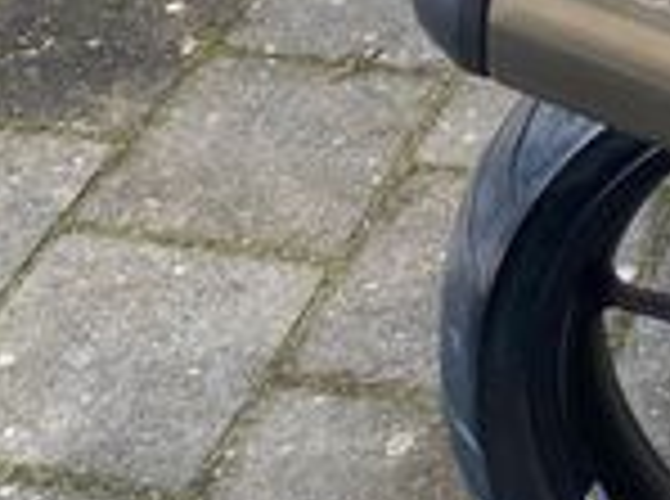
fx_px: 2163
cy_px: -158
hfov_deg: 16.9
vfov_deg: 12.7
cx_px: 778
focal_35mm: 112
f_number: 1.8
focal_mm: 4.25
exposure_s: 1/312
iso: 32
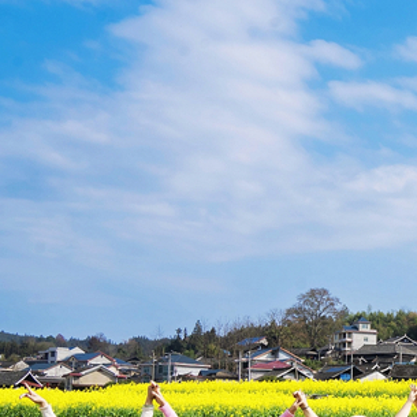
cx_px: 619
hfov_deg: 19.4
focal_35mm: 78
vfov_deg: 21.9
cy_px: 334
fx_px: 1063
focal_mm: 28
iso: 160
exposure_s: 1/200
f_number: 13
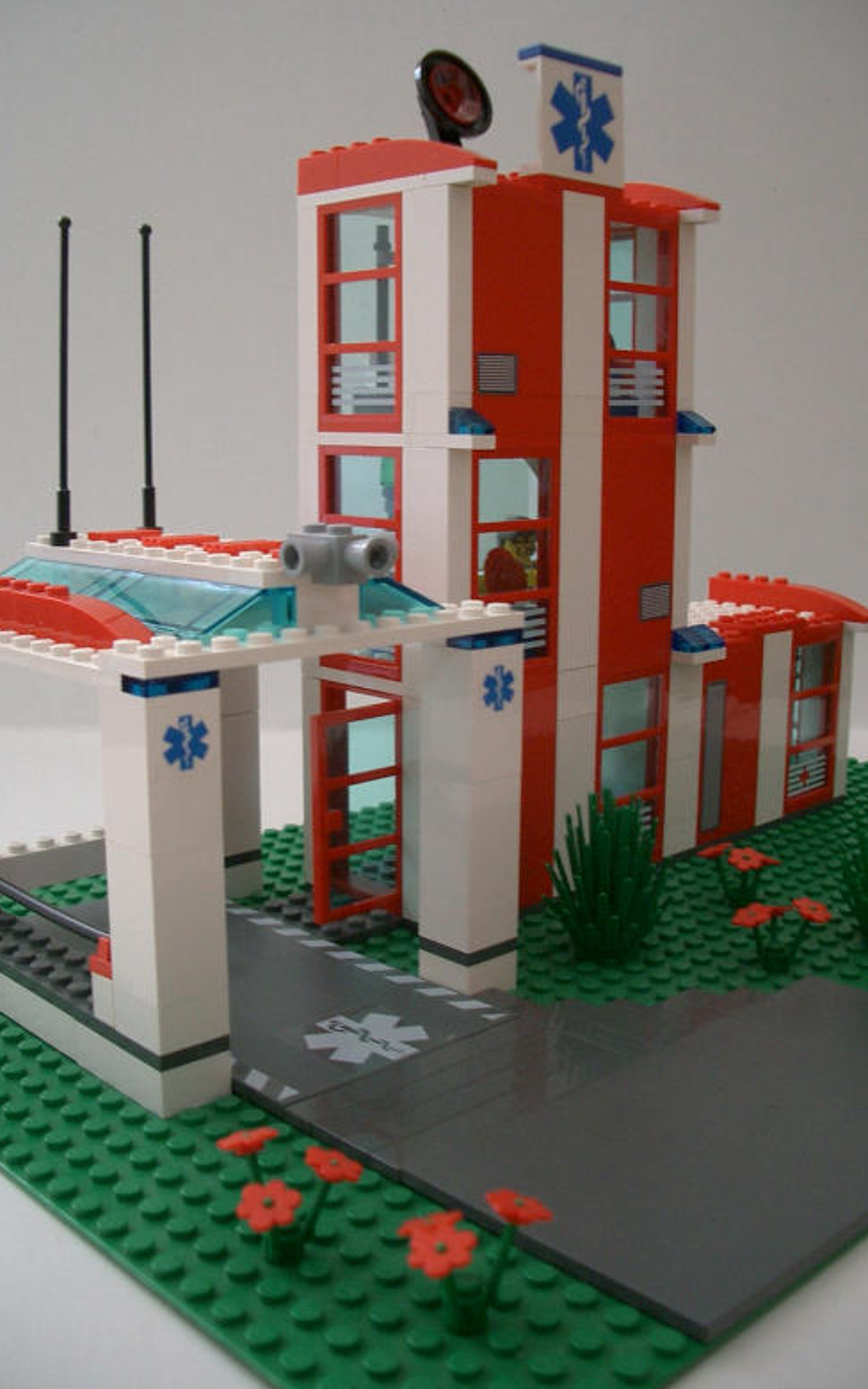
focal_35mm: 38
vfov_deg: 51.5
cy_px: 681
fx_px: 1439
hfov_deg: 33.6
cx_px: 407
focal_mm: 5.8
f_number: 2.6
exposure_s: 1/40
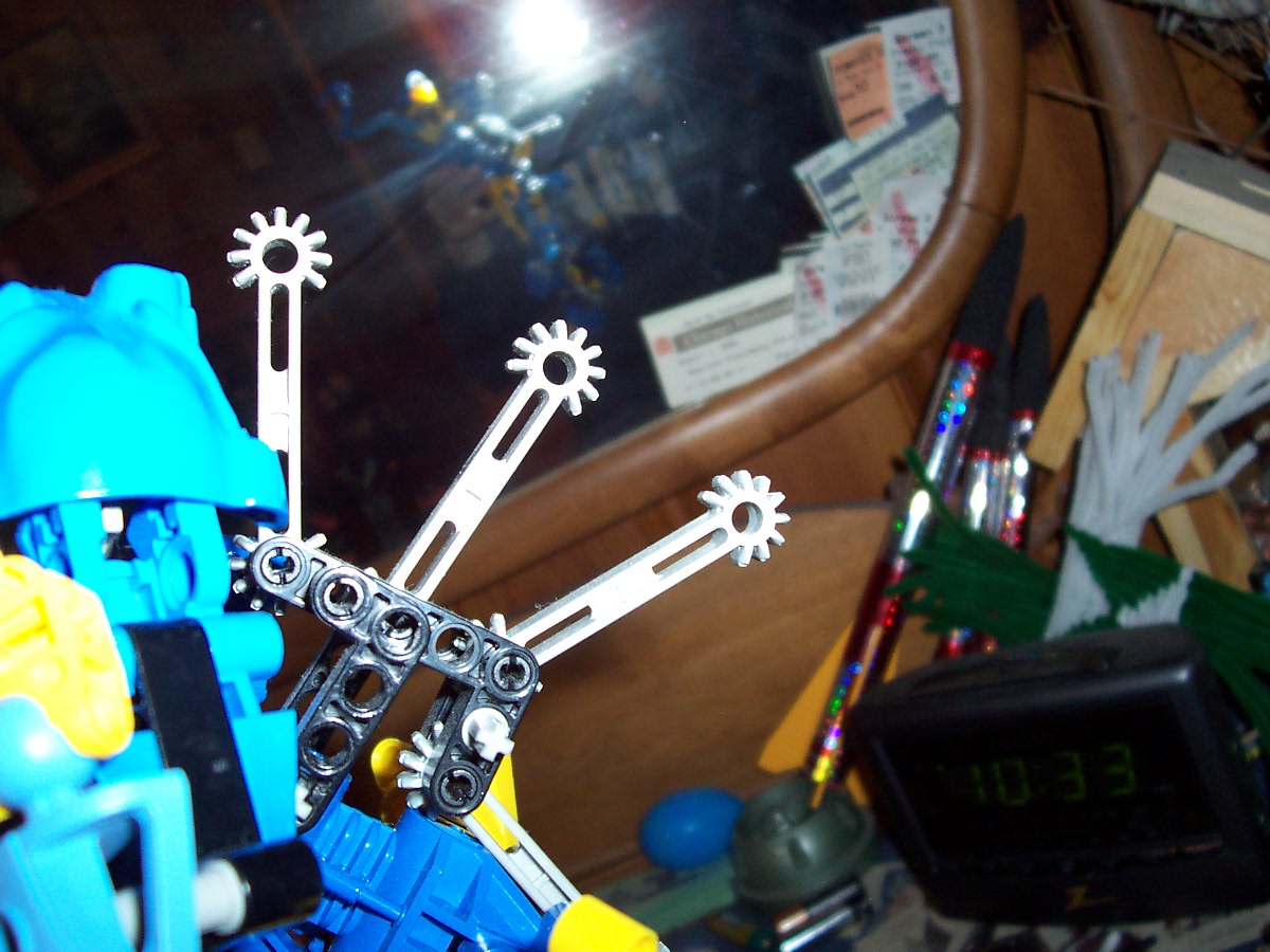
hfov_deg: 50.1
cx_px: 635
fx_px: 1357
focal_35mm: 37
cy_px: 476
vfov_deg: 38.7
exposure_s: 1/60
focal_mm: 5.6
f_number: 2.8
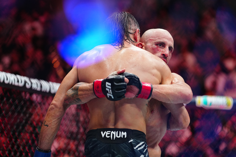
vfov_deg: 7.6
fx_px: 1180
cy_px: 78
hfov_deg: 11.4
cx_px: 118
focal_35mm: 180
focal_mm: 180
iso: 2000
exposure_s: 1/800
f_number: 2.8
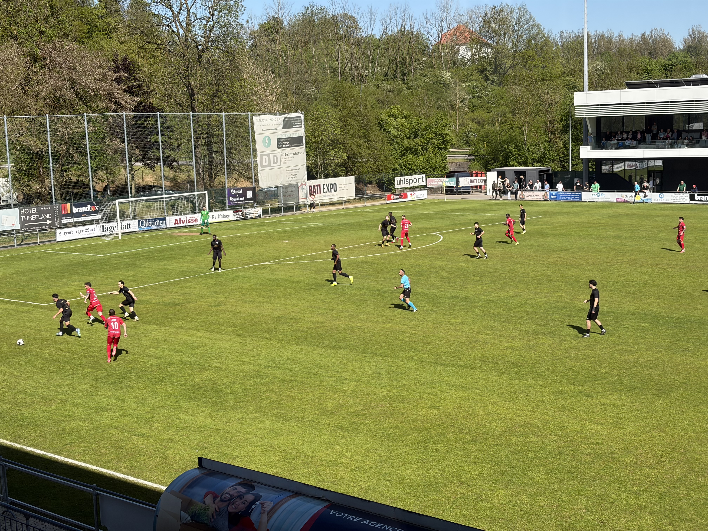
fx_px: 1064
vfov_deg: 28.0
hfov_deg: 36.8
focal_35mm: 52
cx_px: 354
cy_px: 266
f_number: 1.6
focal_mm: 5.96
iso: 32
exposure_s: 1/2451
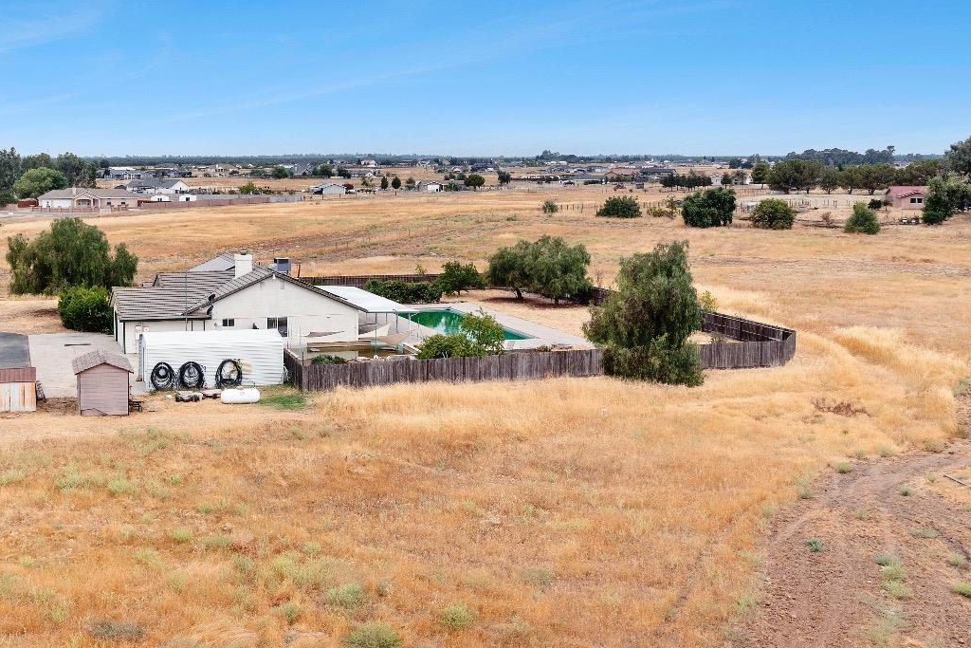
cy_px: 309
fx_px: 1106
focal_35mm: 41
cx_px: 307
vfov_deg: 32.6
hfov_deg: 46.5
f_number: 9
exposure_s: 1/8
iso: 100
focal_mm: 10.26
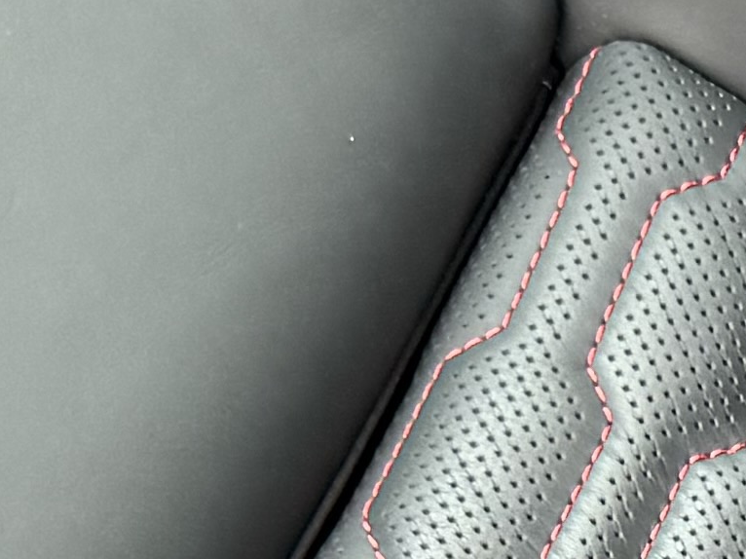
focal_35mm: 179
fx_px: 3856
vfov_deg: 7.7
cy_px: 1321
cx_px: 1142
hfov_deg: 10.6
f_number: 1.78
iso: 320
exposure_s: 1/60
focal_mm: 6.76
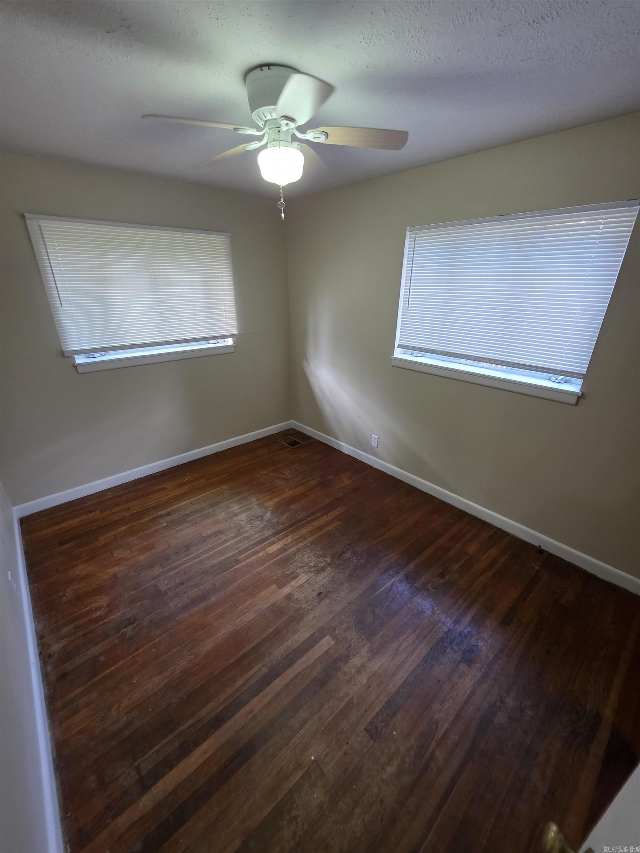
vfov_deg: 106.2
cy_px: 426
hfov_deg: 89.9
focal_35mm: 13
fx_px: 320
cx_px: 320
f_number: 1.9
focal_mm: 2.2
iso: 160
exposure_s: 1/60
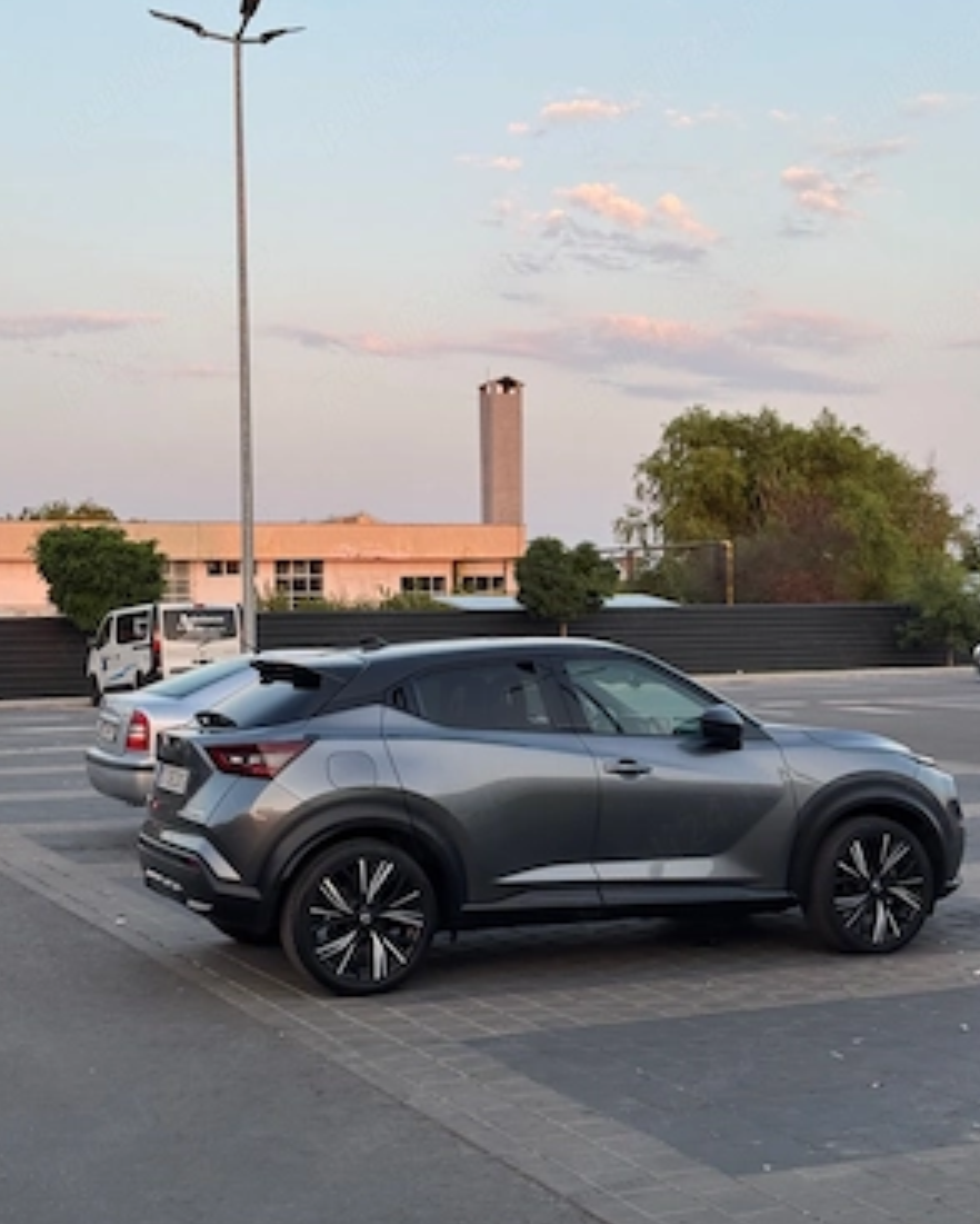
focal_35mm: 51
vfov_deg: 36.6
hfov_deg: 29.7
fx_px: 1847
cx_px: 487
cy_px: 624
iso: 64
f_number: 1.78
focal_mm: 6.76
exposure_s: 1/388
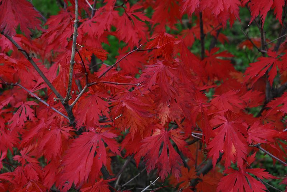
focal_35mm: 105
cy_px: 96
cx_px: 144
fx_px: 838
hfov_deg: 19.4
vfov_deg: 13.1
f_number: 8
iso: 400
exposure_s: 1/80
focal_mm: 70
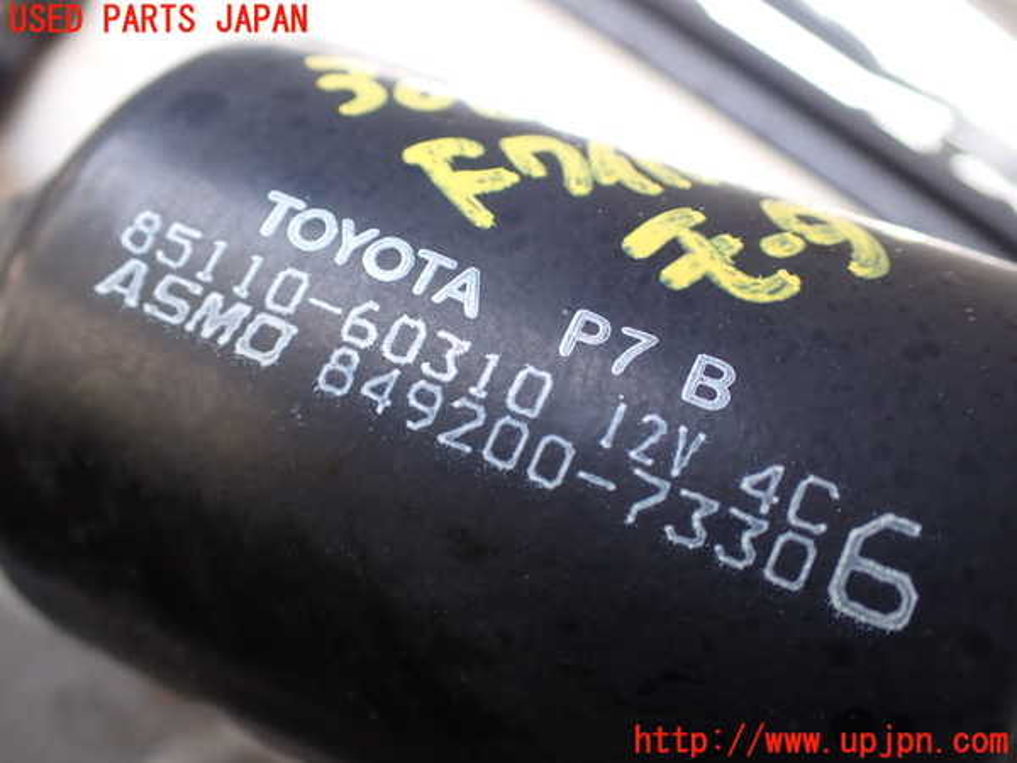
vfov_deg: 46.8
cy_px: 382
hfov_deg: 60.0
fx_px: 881
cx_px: 508
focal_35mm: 30
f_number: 2.3
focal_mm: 5.4
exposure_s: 1/125
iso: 125
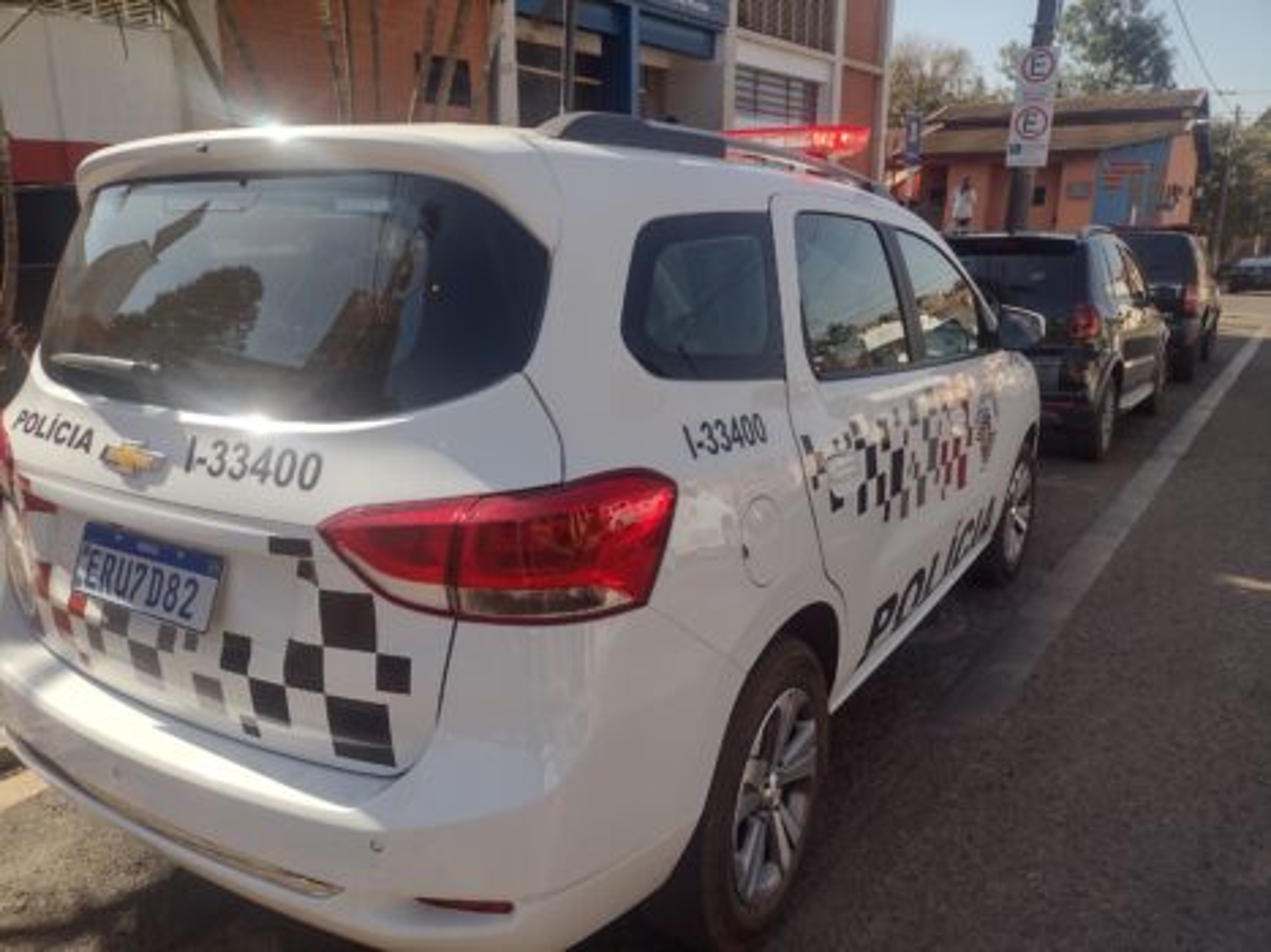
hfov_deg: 65.3
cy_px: 476
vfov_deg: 51.3
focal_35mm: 27
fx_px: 991
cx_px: 636
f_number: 1.7
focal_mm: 4.71
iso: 100
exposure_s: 1/1297
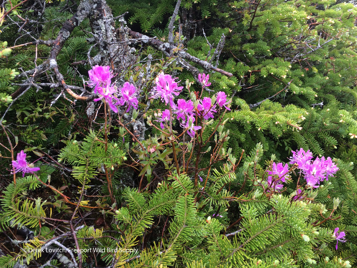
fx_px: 299
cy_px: 134
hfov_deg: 61.7
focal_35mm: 29
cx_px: 178
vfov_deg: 48.2
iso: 50
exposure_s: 1/60
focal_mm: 4.15
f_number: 2.2
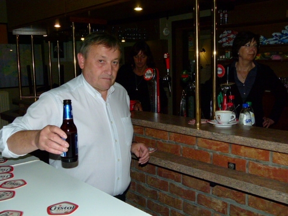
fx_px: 308
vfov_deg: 38.7
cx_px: 144
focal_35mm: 37
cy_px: 108
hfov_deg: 50.1
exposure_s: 1/250
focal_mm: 6.7
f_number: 3.1
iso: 400
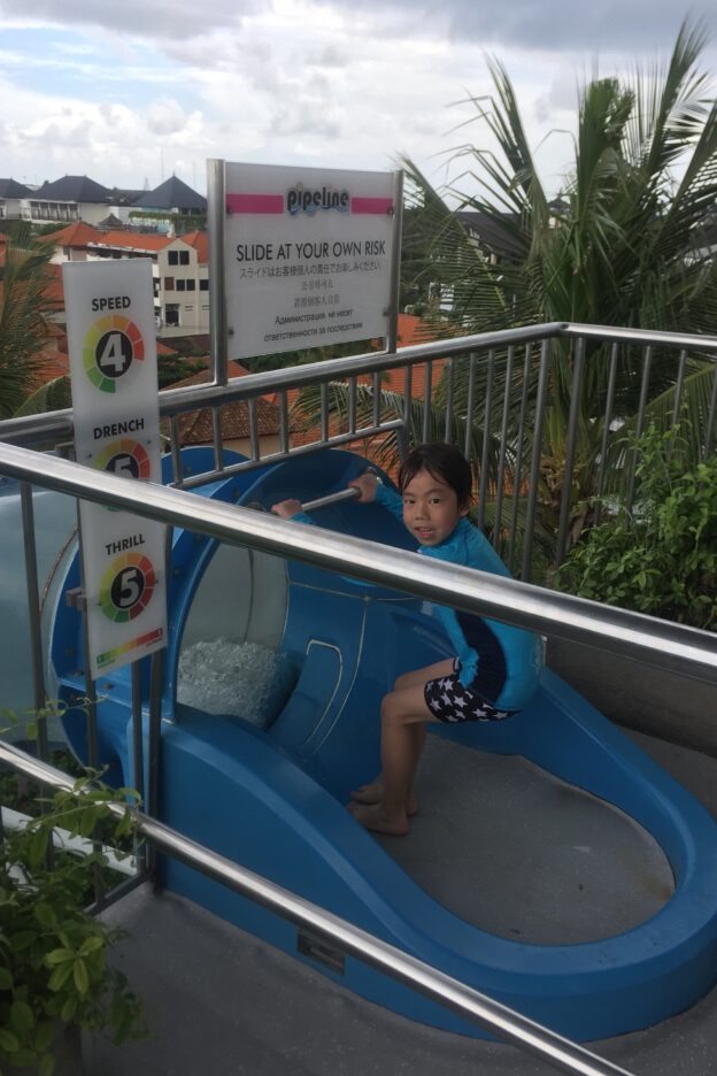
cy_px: 533
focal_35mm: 33
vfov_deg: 57.2
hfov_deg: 40.0
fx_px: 986
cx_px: 377
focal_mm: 4.15
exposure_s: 1/732
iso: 32
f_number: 2.2
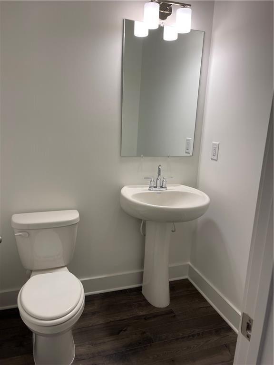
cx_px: 137
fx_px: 264
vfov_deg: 69.4
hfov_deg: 54.9
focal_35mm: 25
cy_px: 182
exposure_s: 1/120
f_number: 1.6
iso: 64
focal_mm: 5.1
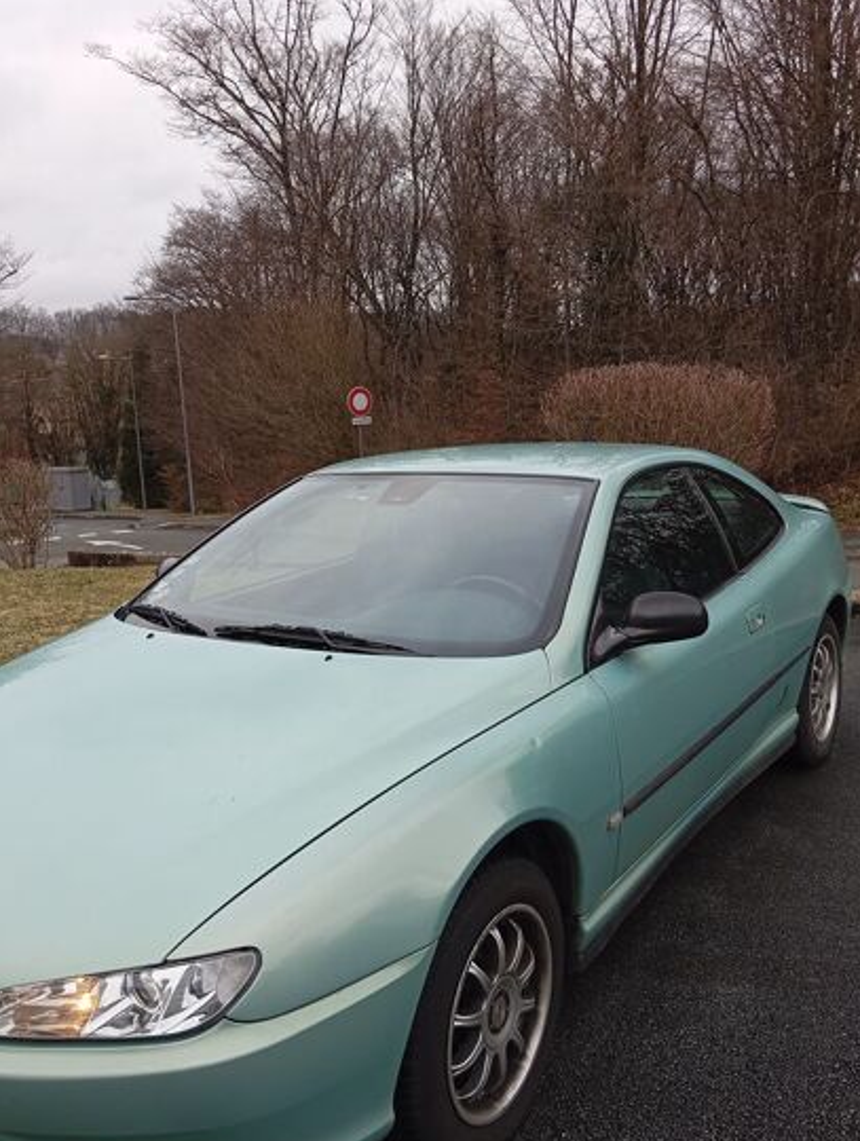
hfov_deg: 43.0
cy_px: 616
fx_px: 1090
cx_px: 404
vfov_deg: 55.2
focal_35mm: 33
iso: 237
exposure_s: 1/100
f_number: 1.8
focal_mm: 4.22
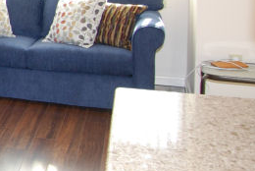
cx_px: -197
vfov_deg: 18.7
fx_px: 503
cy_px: -5
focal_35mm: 71
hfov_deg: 20.5
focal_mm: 12
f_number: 4.5
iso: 200
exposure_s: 1/80
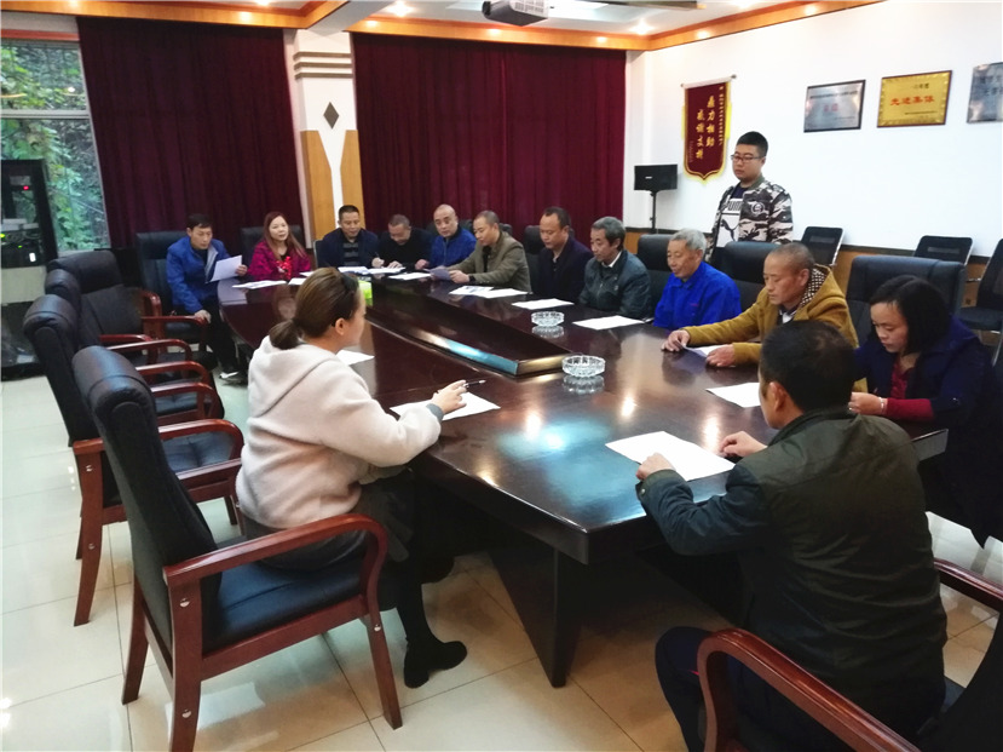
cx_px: 502
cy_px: 376
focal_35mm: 26
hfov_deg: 67.3
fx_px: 753
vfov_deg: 53.0
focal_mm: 3.81
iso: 640
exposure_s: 1/14.3
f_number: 2.2
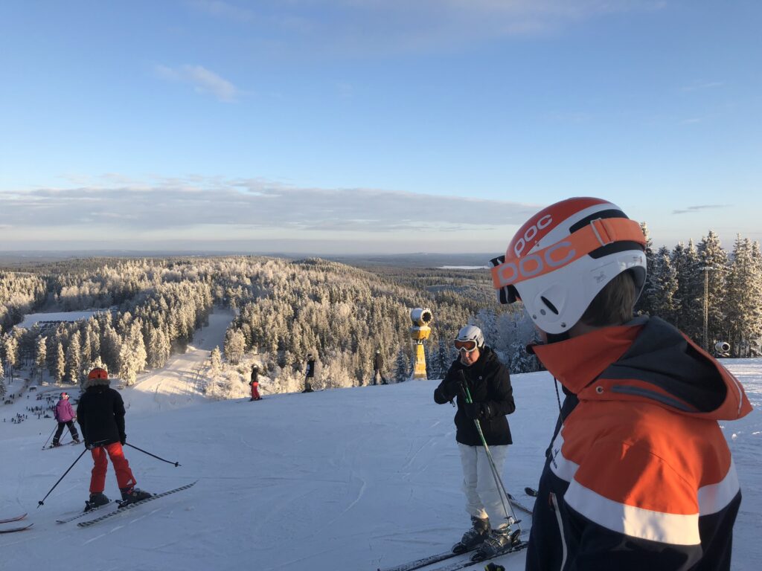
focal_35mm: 28
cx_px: 381
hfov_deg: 63.4
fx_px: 616
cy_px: 286
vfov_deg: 49.7
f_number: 1.8
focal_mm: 4
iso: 20
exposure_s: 1/906
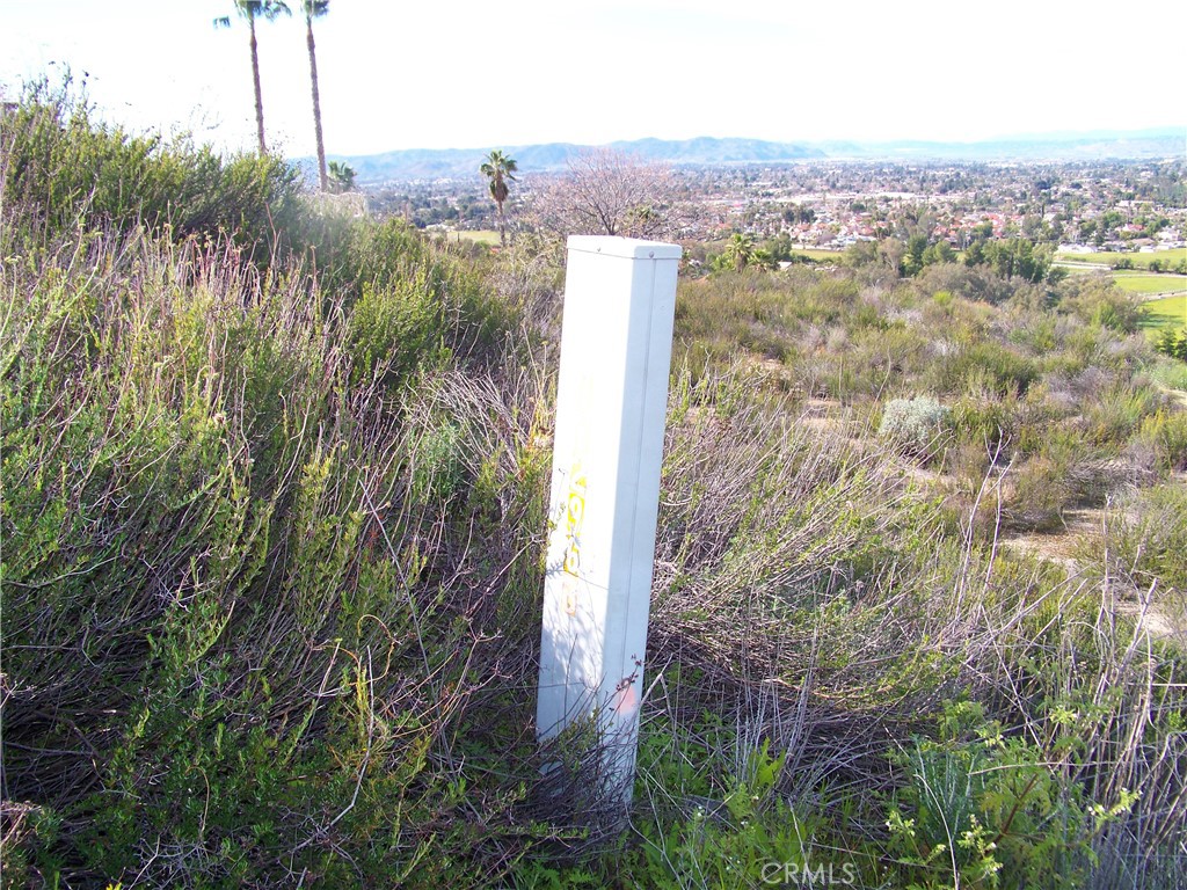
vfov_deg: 42.9
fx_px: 1132
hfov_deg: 55.4
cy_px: 445
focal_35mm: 33
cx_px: 594
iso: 64
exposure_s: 1/250
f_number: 3.6
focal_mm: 5.85
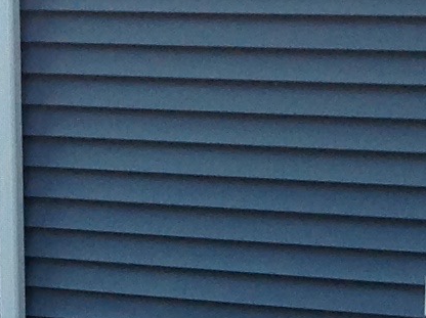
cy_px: 708
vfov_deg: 6.5
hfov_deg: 9.0
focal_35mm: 218
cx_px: 428
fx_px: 2680
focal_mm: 4.28
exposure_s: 1/30
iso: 64
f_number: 2.4
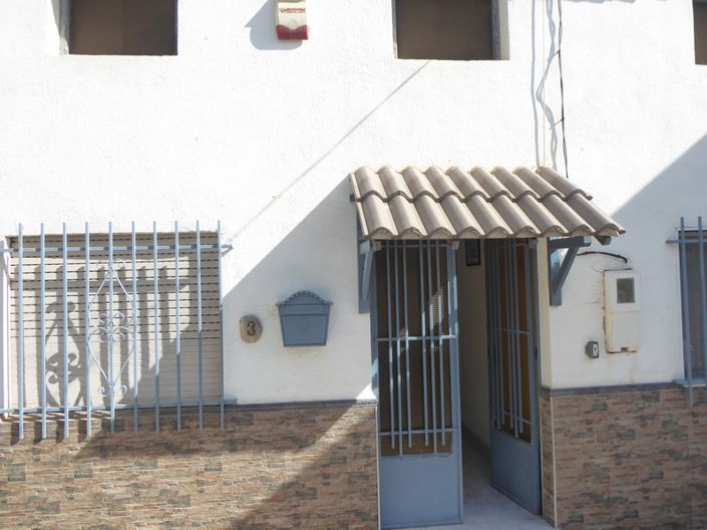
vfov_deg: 54.8
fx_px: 510
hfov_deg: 69.4
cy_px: 265
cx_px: 354
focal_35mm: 25
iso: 125
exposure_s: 1/500
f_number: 3.3
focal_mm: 4.3
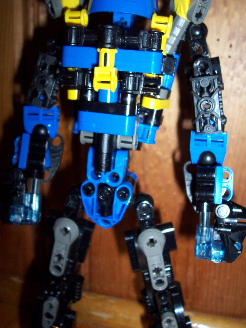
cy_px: 164
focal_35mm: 37
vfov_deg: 50.1
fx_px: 351
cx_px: 123
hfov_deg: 38.7
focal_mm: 5.6
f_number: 2.8
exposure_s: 1/60
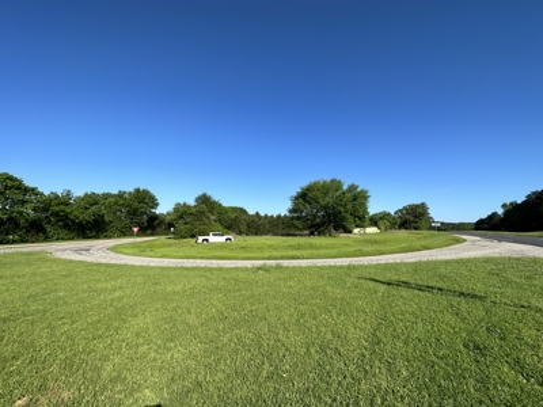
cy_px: 204
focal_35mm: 14
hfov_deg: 102.1
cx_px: 272
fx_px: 220
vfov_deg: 85.7
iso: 50
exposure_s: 1/1916
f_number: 2.2
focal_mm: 2.22
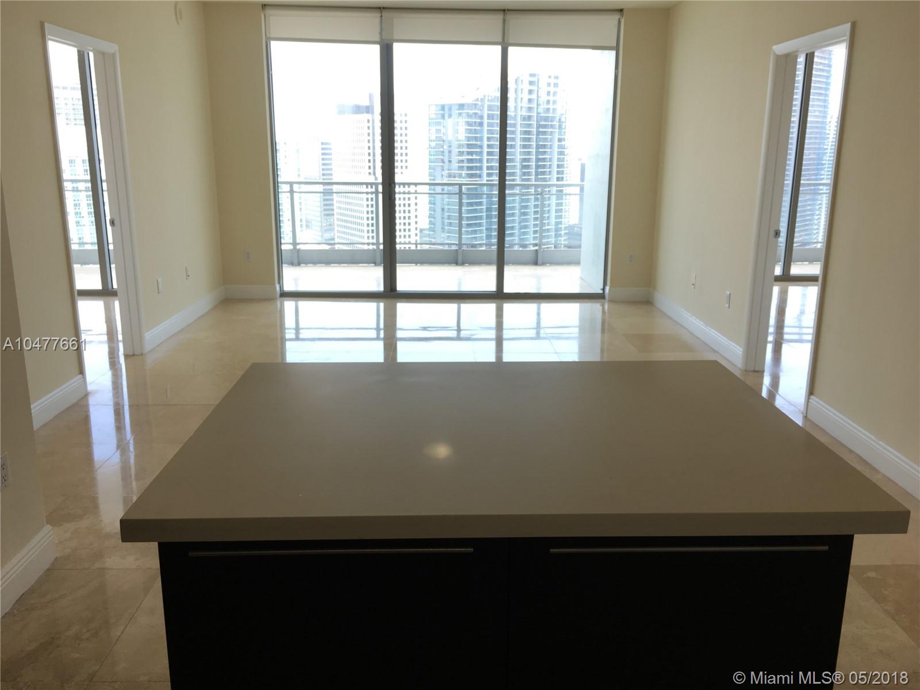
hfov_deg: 61.7
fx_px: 771
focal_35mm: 29
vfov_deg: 48.2
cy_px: 345
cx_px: 460
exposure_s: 1/121
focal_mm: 4.15
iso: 25
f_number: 2.2
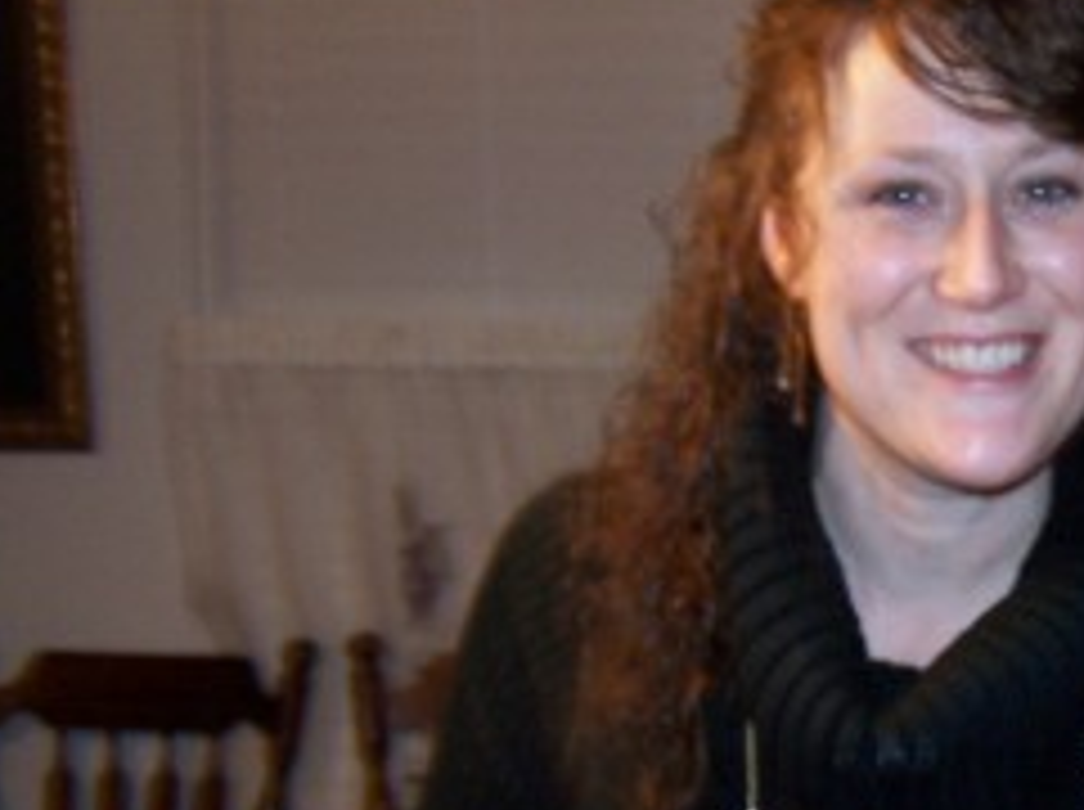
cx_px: 1008
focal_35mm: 71
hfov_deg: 26.4
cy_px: 551
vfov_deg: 20.6
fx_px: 2220
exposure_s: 1/60
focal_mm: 6.3
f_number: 2.8
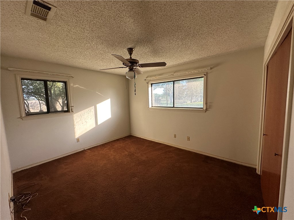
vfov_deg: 85.7
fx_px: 119
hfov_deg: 102.1
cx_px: 147
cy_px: 110
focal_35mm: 14
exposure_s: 1/120
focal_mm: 2.22
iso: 160
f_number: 2.2
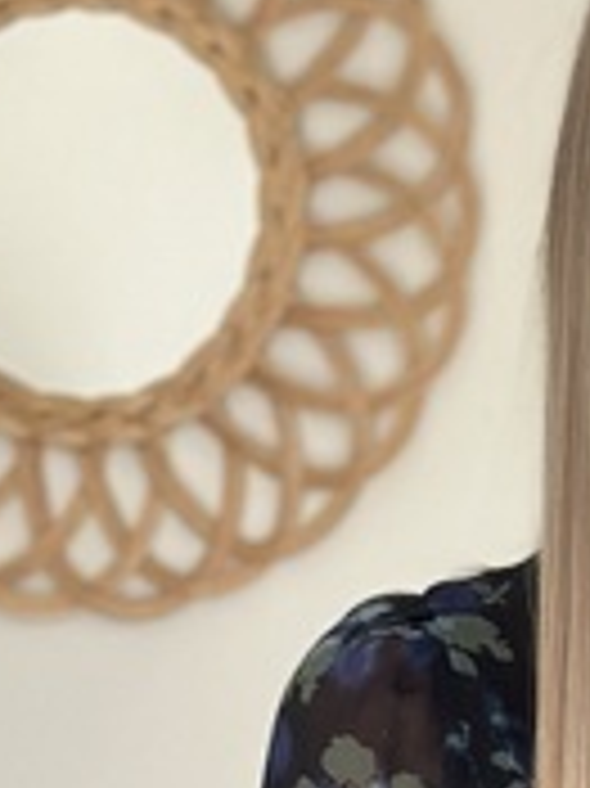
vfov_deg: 6.7
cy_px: 2022
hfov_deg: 5.3
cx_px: 703
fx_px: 6303
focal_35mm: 277
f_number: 1.78
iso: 80
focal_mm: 6.86
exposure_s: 1/499
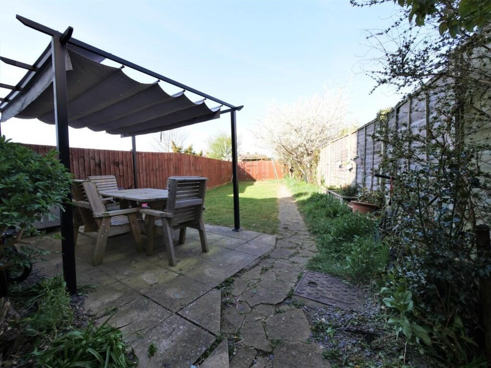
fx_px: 199
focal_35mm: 14
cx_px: 246
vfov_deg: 85.7
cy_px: 184
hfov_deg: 102.0
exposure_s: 1/200
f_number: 5.6
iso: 200
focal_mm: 7
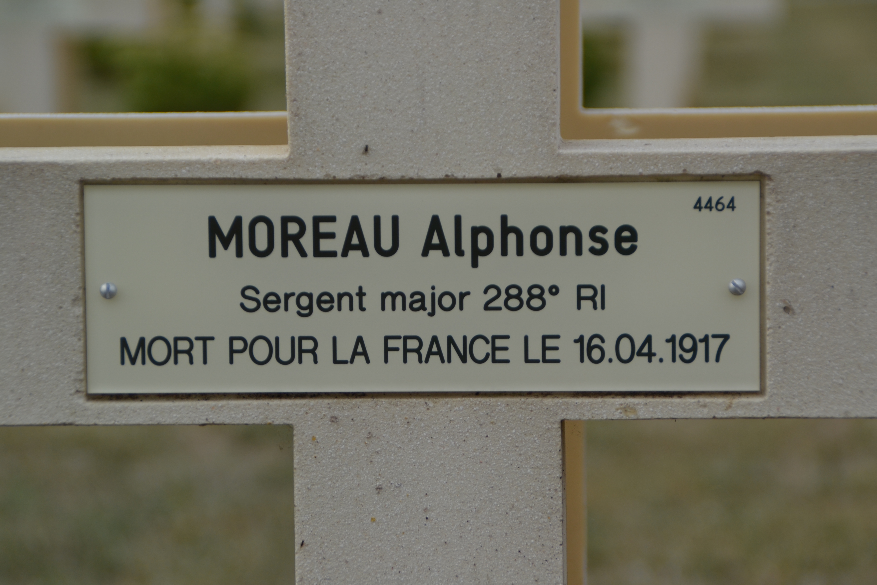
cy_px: 292
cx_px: 438
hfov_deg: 13.0
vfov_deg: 8.7
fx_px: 3837
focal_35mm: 158
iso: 110
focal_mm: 105
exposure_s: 1/500
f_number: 6
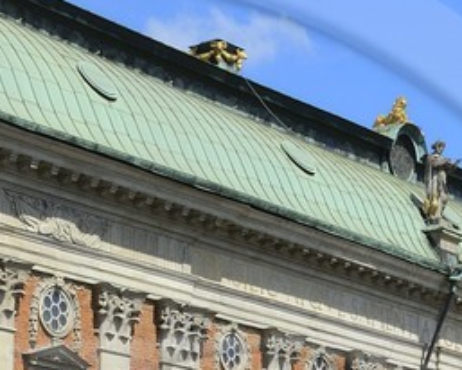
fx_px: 1916
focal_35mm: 140
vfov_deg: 10.5
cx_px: 47
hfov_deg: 13.6
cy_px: 636
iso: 200
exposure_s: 1/250
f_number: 11
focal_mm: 24
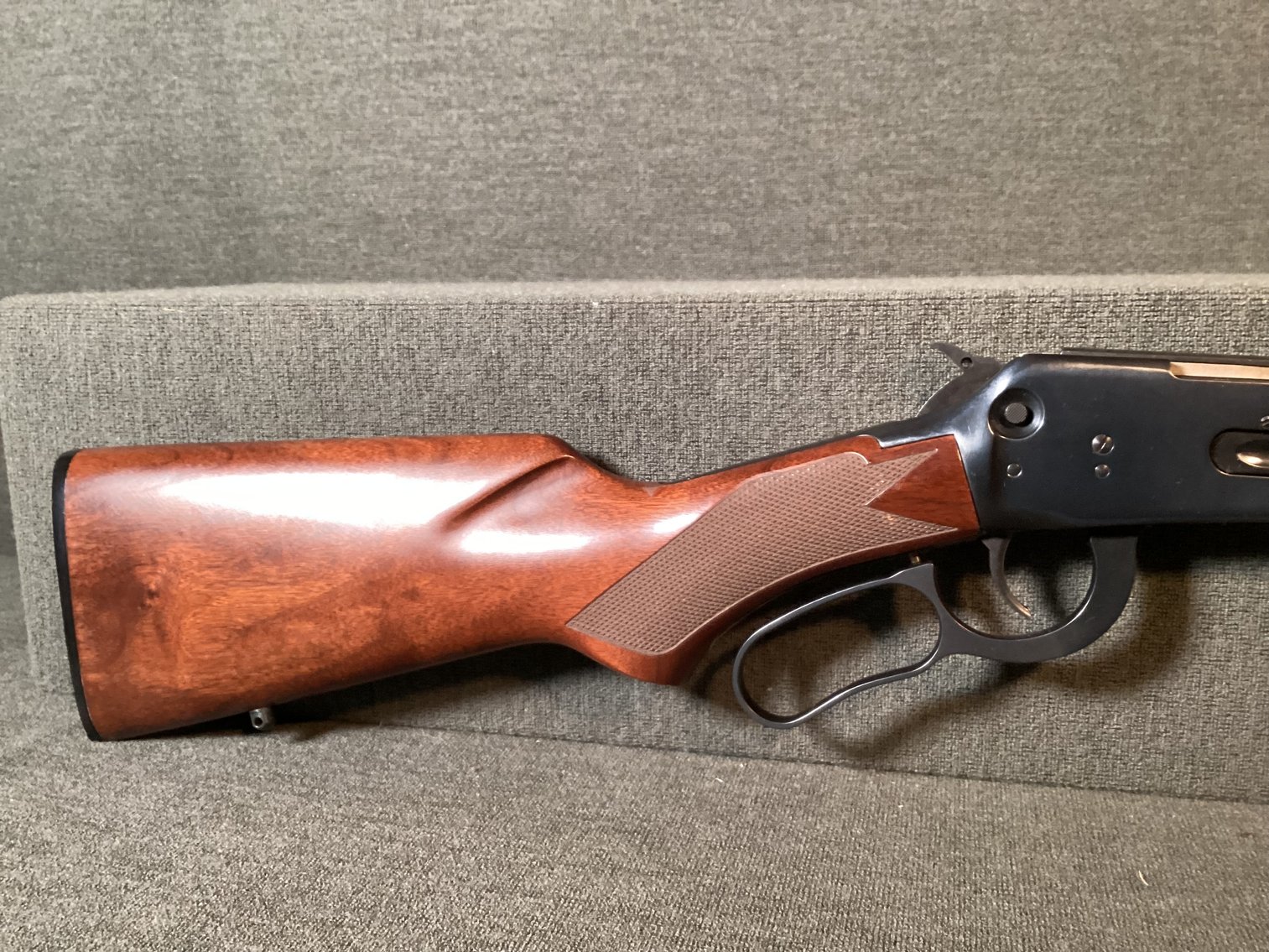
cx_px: 634
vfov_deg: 45.4
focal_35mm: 31
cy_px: 476
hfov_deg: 58.3
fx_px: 1137
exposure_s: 1/40
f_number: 2.4
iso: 250
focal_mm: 3.3
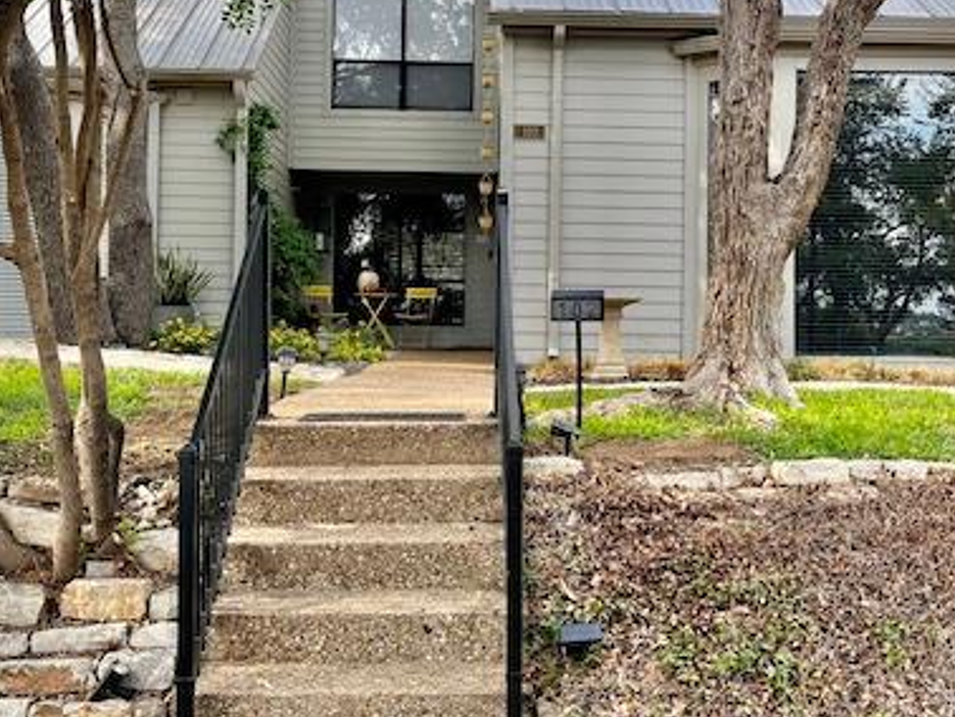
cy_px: 288
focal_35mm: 44
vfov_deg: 32.8
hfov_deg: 42.9
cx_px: 483
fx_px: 1215
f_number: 1.6
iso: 50
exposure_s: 1/237
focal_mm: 5.1
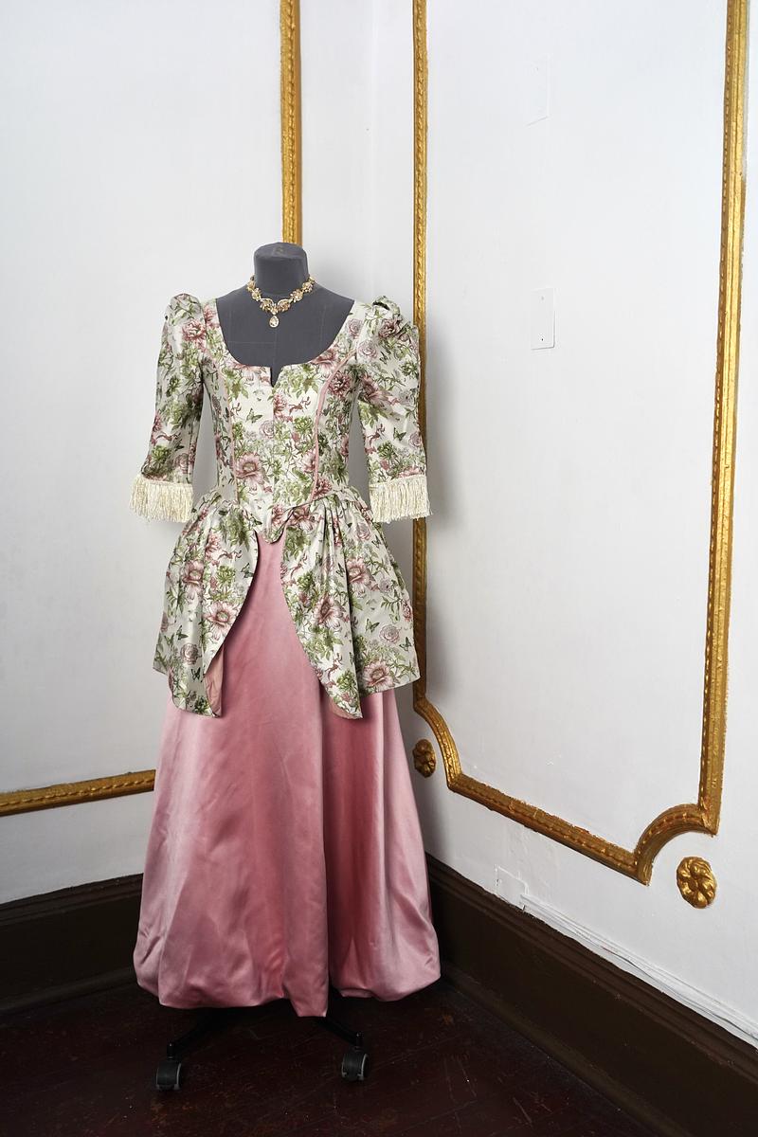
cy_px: 568
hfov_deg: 36.9
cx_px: 379
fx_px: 1137
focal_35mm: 36
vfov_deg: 53.1
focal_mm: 36
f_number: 5
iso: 1600
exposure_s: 1/160
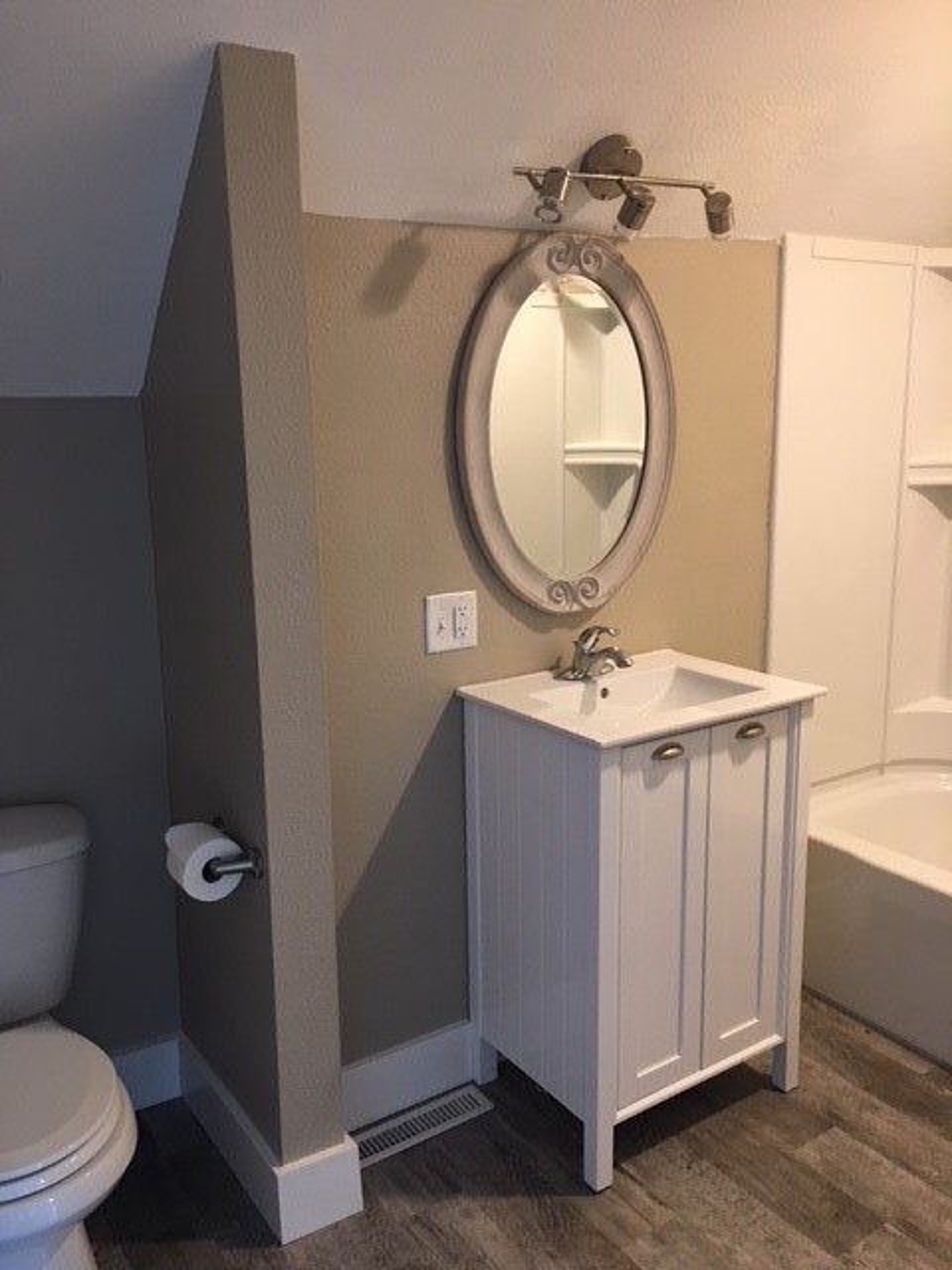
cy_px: 635
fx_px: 1063
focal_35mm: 29
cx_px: 476
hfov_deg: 48.2
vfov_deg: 61.7
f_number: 2.2
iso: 64
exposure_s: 1/15
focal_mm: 4.15
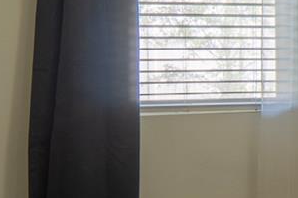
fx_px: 1059
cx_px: 629
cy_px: 88
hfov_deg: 13.3
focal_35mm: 128
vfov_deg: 10.7
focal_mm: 16
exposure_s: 1/50
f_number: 9
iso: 100
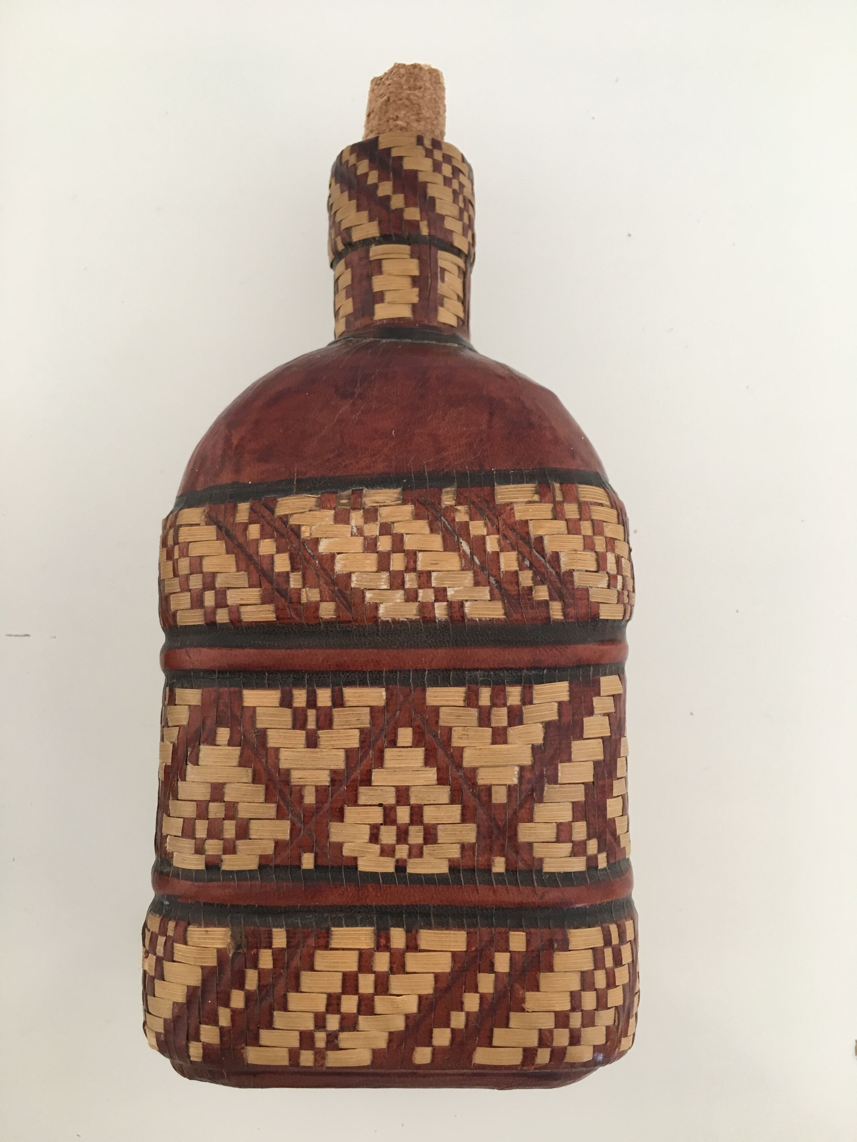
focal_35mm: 29
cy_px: 571
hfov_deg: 48.2
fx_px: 957
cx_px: 428
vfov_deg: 61.7
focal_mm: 4.15
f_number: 2.2
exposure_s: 1/33
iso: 125
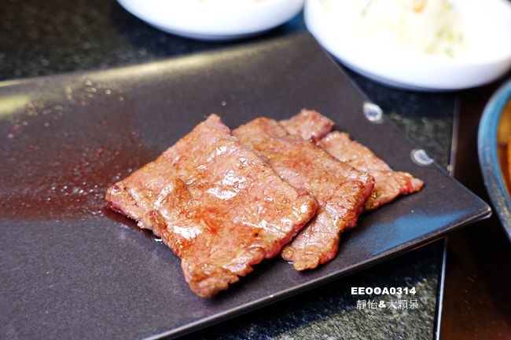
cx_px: 256
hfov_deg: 58.7
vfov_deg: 41.1
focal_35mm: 32
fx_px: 454
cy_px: 170
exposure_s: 1/40
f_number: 2.8
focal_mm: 11.81
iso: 320
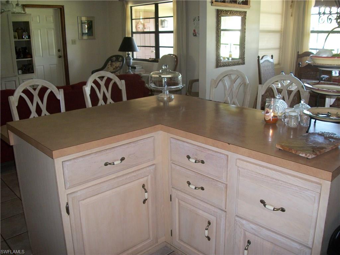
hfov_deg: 56.8
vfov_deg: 44.2
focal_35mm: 32
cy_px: 128
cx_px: 170
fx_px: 314
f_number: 2.9
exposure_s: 1/30
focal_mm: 5.7
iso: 160
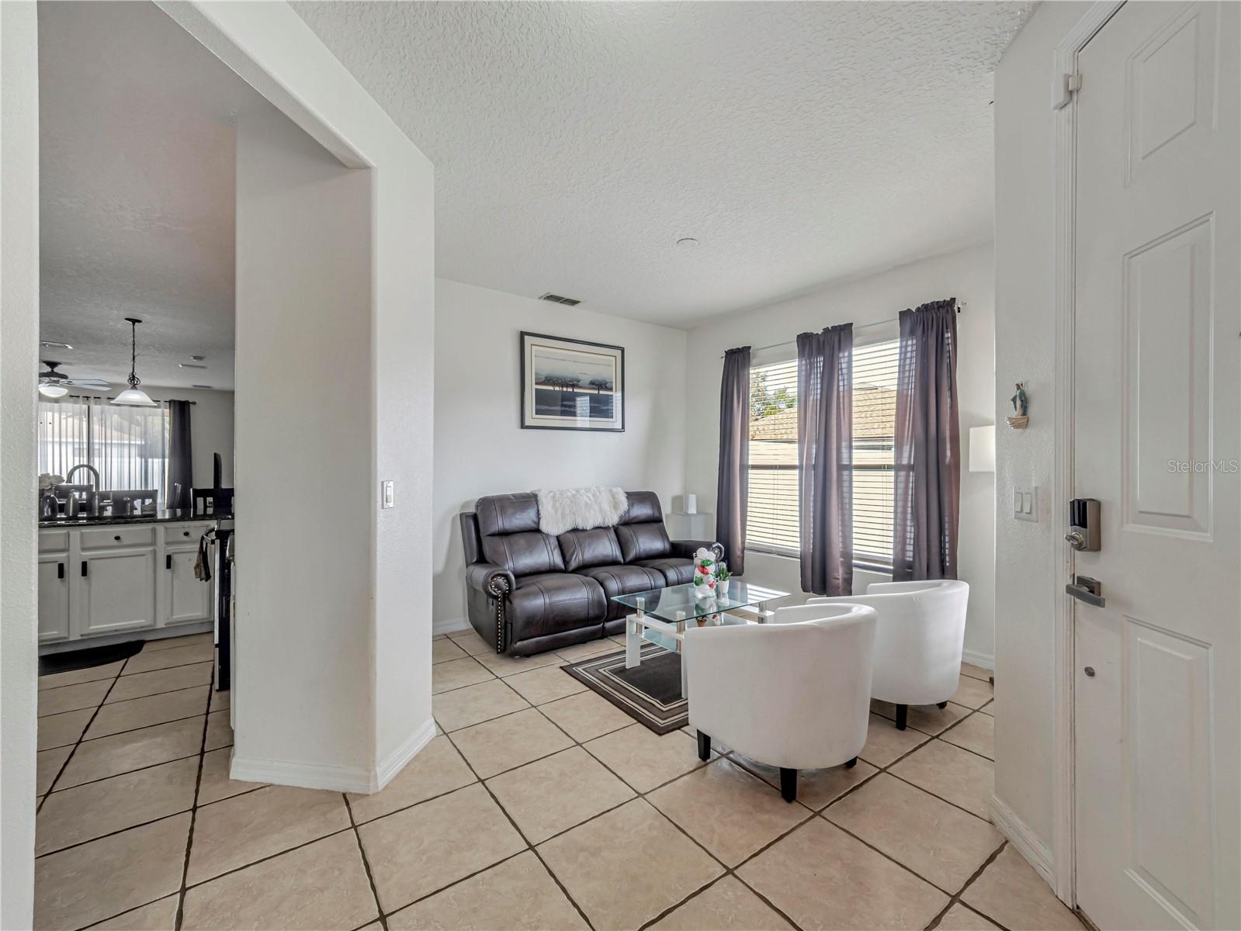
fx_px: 502
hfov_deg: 102.1
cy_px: 466
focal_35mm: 14
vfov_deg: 85.7
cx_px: 620
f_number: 8
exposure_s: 1/5
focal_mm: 7
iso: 100
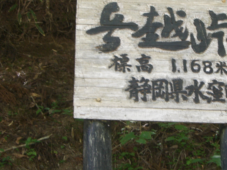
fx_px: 702
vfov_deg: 13.8
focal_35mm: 107
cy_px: 69
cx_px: 179
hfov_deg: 18.2
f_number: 3.6
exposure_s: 1/60
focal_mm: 10.7
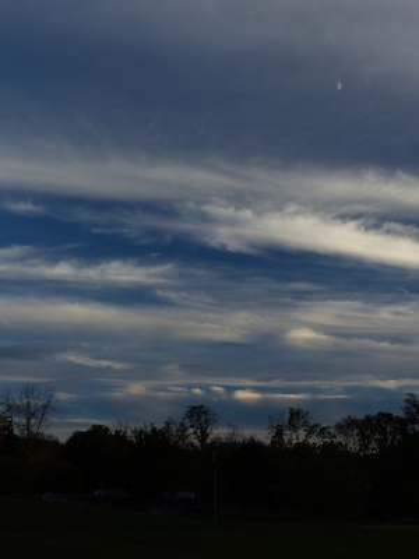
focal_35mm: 49
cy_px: 280
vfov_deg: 38.9
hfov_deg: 29.7
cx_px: 210
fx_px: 791
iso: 100
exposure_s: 1/125
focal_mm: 8.7
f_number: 4
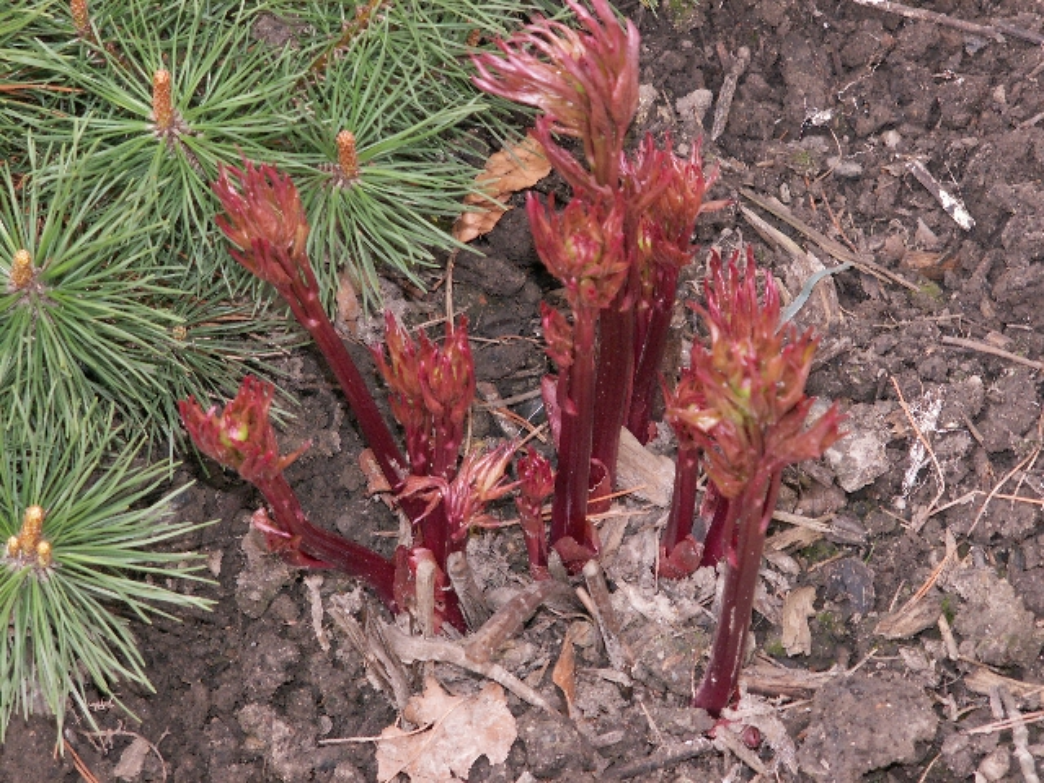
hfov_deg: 12.9
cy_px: 392
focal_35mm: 153
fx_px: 4614
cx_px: 522
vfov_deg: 9.7
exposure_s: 1/60
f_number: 4
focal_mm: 25.06
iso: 64
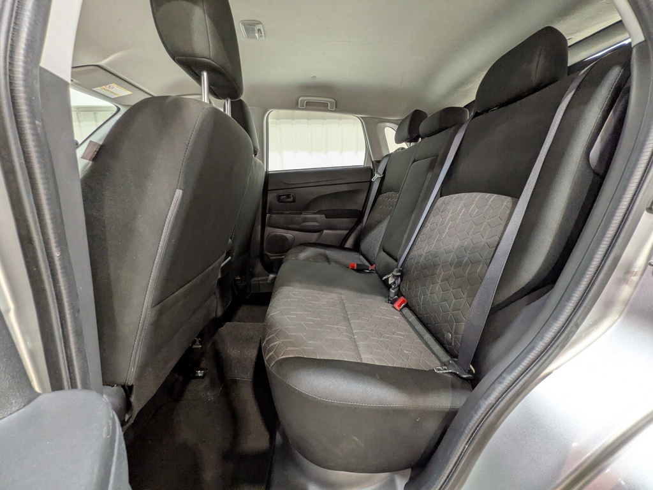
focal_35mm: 14
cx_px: 326
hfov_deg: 102.1
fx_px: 264
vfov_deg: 85.7
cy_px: 245
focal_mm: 1.83
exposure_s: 1/25
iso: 90
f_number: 2.2
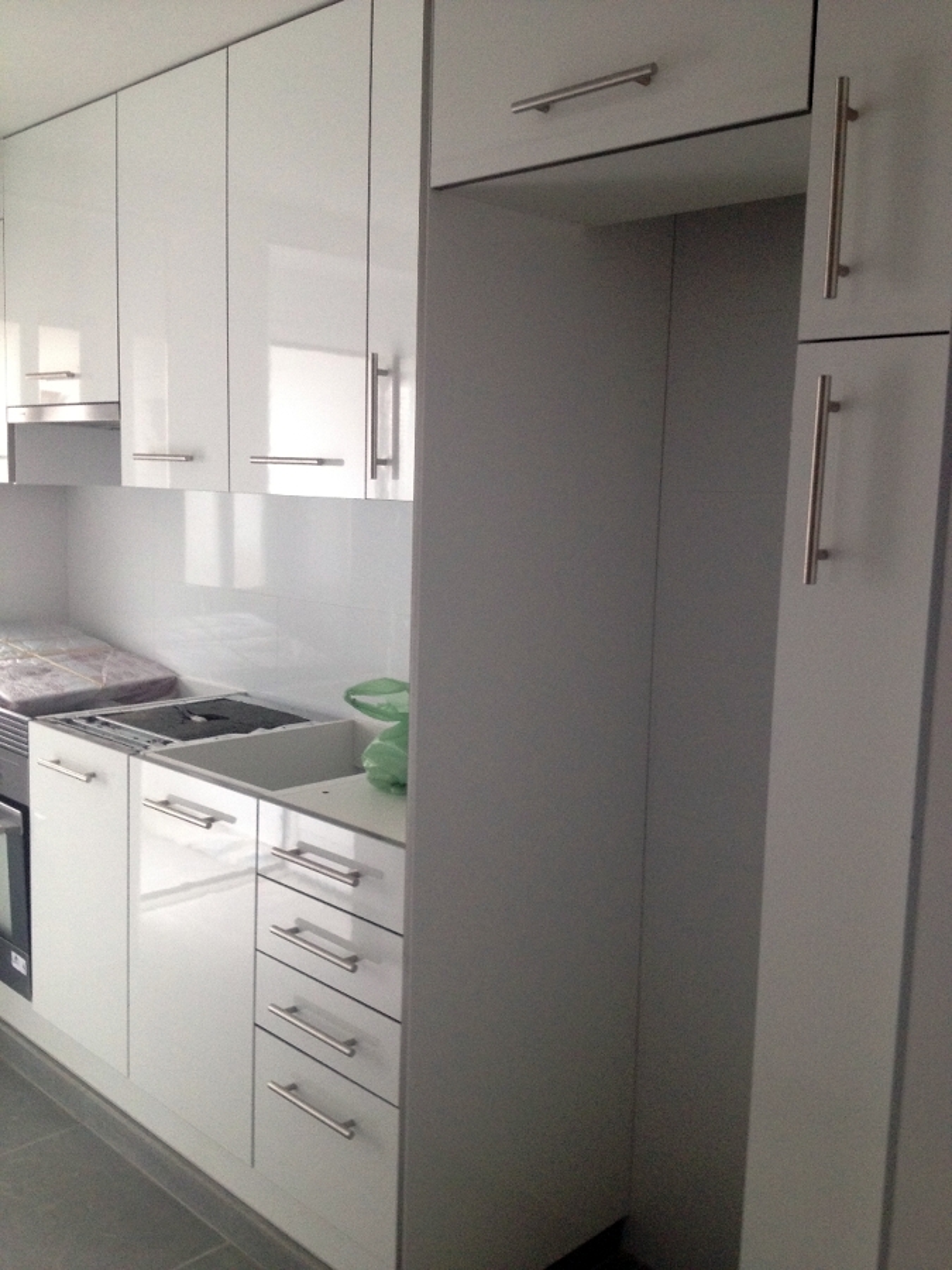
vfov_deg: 52.6
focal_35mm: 35
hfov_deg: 40.7
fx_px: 1283
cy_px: 635
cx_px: 476
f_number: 2.4
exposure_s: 1/20
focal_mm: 4.28
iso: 160
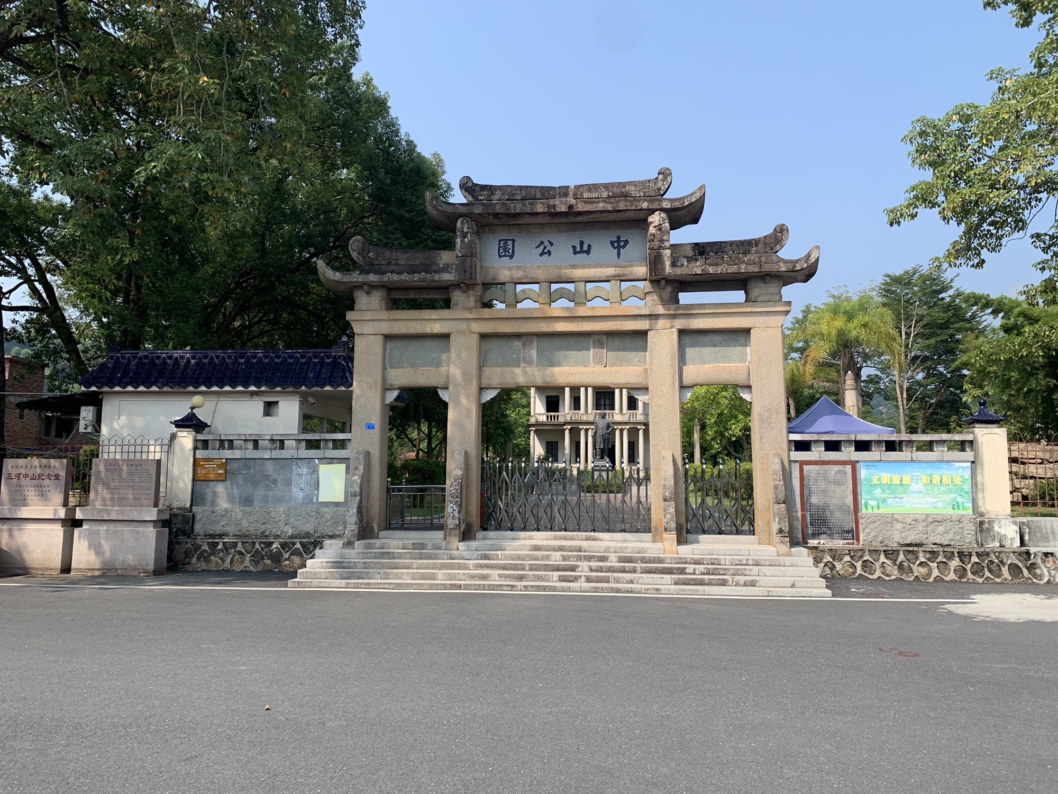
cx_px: 529
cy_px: 397
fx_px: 795
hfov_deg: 67.3
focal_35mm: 26
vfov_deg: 53.1
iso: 25
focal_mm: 4.25
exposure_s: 1/2257
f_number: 1.8
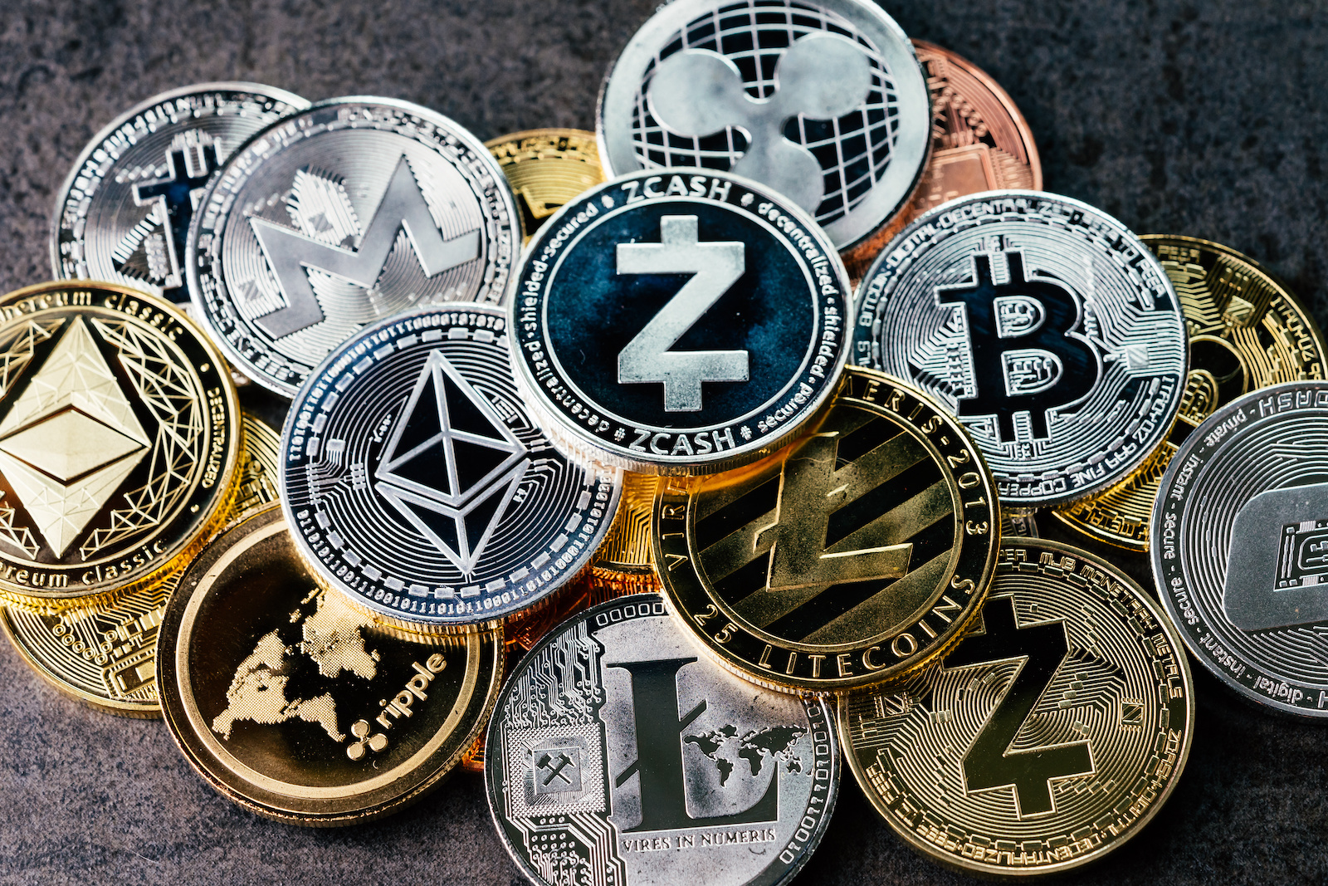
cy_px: 443
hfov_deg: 22.6
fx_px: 3320
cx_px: 664
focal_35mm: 90
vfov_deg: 15.2
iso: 800
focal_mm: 90
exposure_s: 1/100
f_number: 8
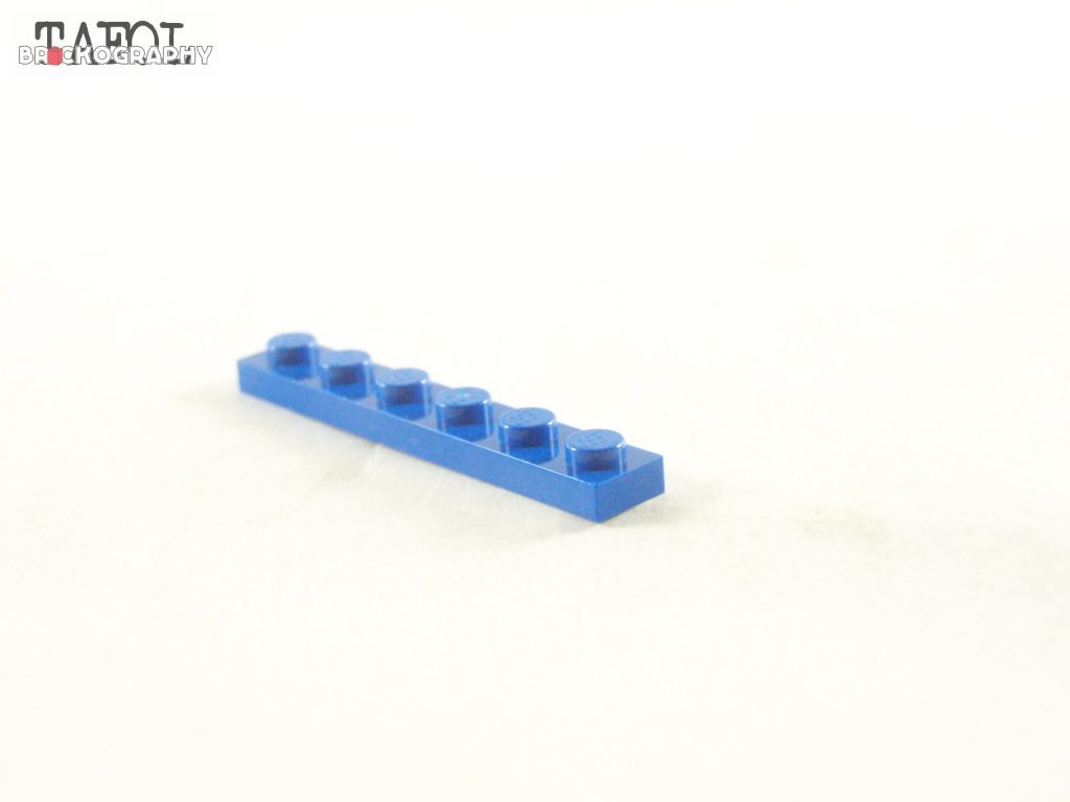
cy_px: 401
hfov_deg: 26.0
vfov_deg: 19.6
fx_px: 2318
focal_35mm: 75
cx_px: 535
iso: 400
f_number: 3.2
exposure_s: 1/60
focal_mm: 12.4
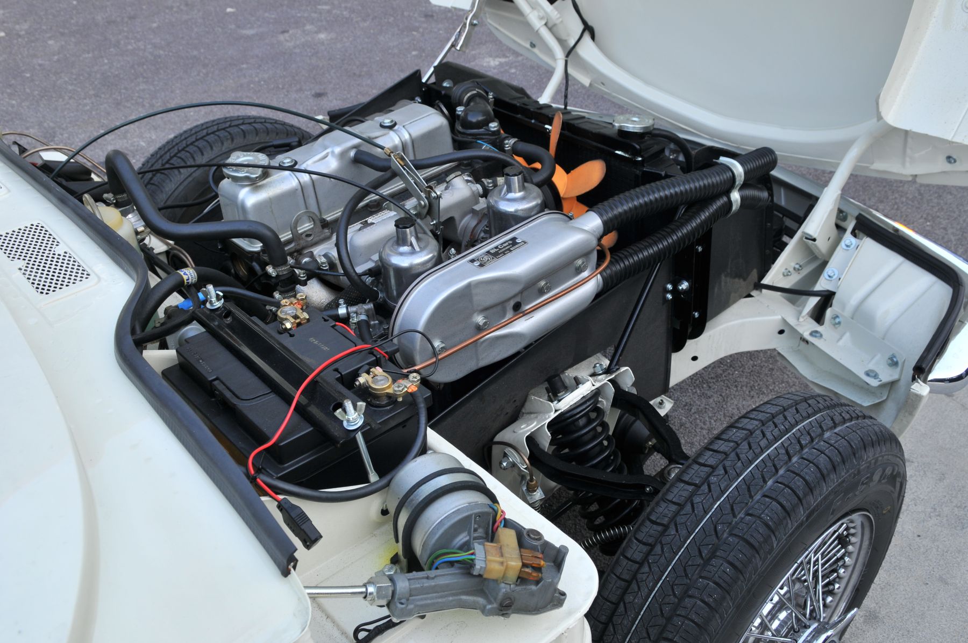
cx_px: 484
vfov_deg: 39.9
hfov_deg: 57.3
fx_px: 886
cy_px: 322
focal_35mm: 33
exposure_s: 1/20
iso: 200
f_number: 8
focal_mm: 22
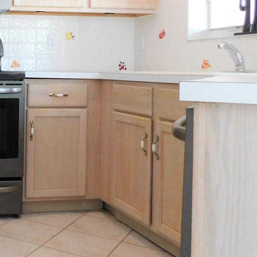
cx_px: -62
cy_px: 68
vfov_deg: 31.2
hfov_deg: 27.3
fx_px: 454
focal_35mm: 54
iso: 400
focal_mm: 4
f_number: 3
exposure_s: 1/30
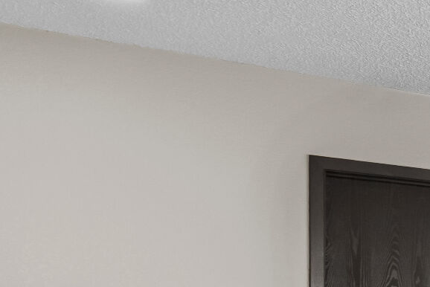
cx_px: 1027
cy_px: 335
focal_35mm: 83
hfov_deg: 15.0
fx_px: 992
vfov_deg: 15.9
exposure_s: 1/2
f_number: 9
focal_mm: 16
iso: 200
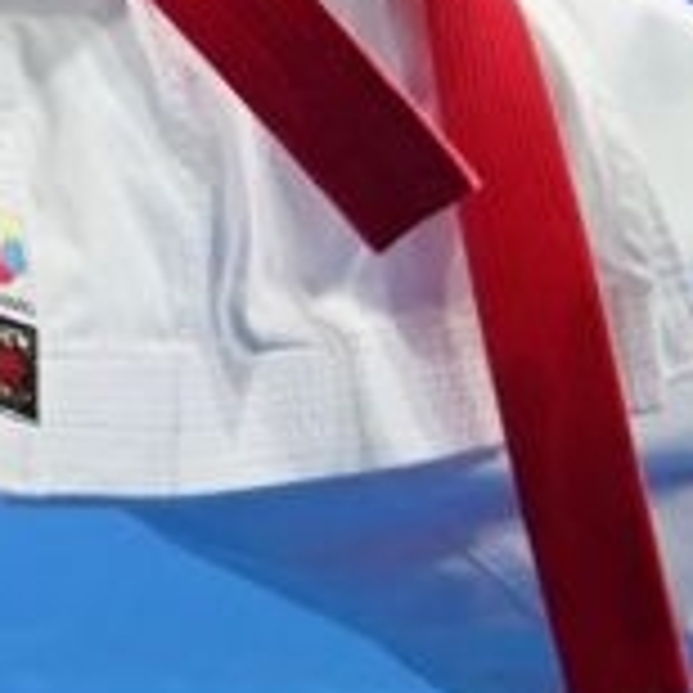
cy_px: -284
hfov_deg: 1.1
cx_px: -90
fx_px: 35741
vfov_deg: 1.1
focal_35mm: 1578
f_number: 2.8
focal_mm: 159
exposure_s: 1/500
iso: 1600
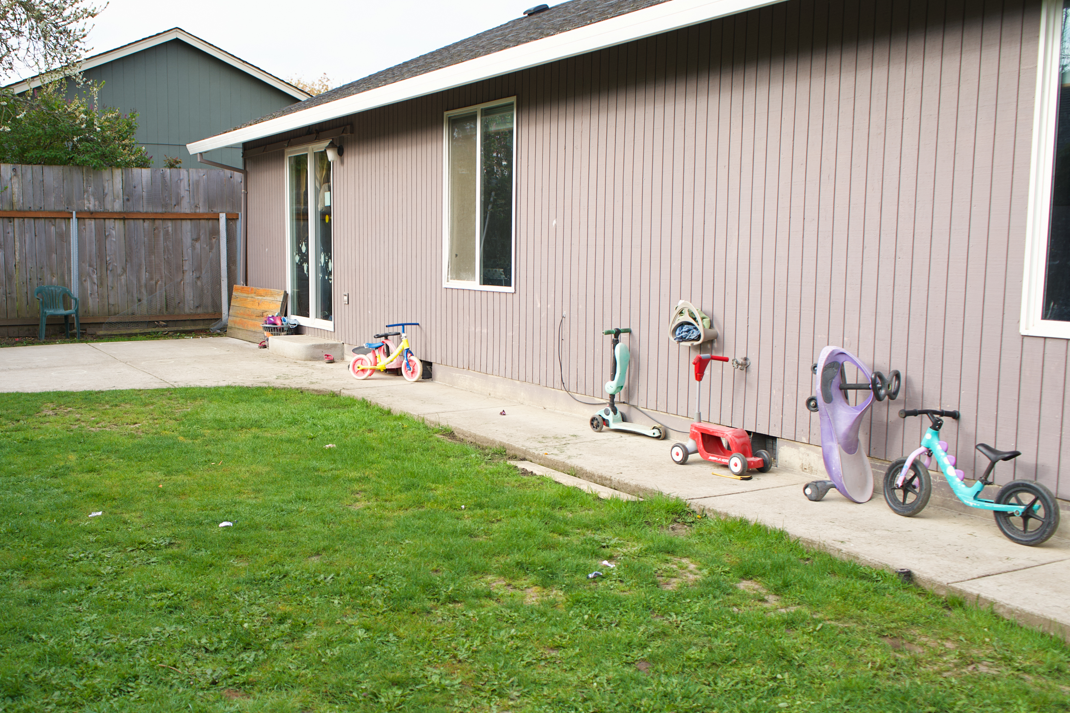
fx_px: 1070
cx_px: 420
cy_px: 373
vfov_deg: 36.9
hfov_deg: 52.7
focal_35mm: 36
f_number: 4
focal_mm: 28
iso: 100
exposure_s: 1/200
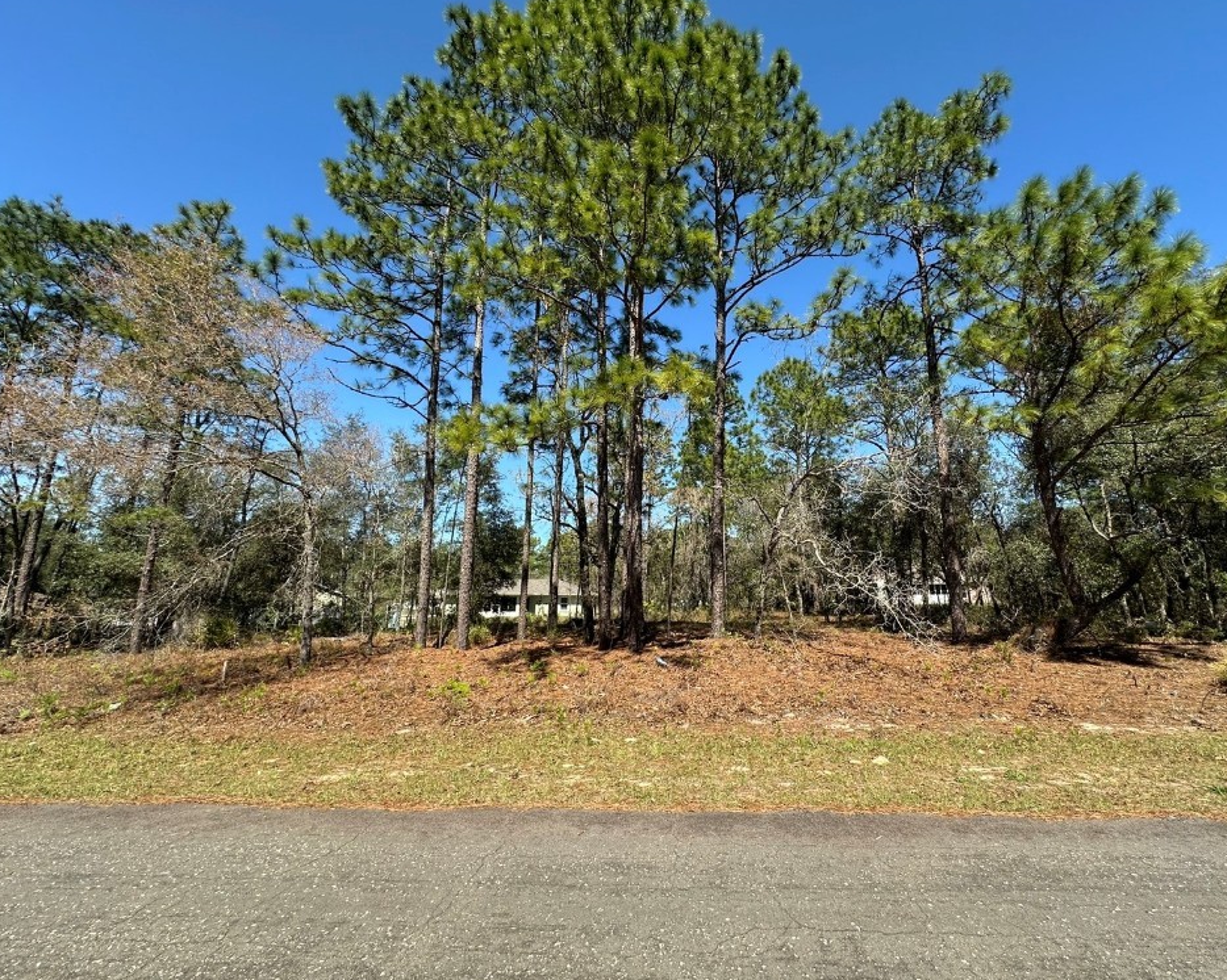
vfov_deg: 84.0
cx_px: 663
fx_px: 545
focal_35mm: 15
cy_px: 491
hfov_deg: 96.6
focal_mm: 2.22
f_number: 2.2
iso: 50
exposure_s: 1/1024
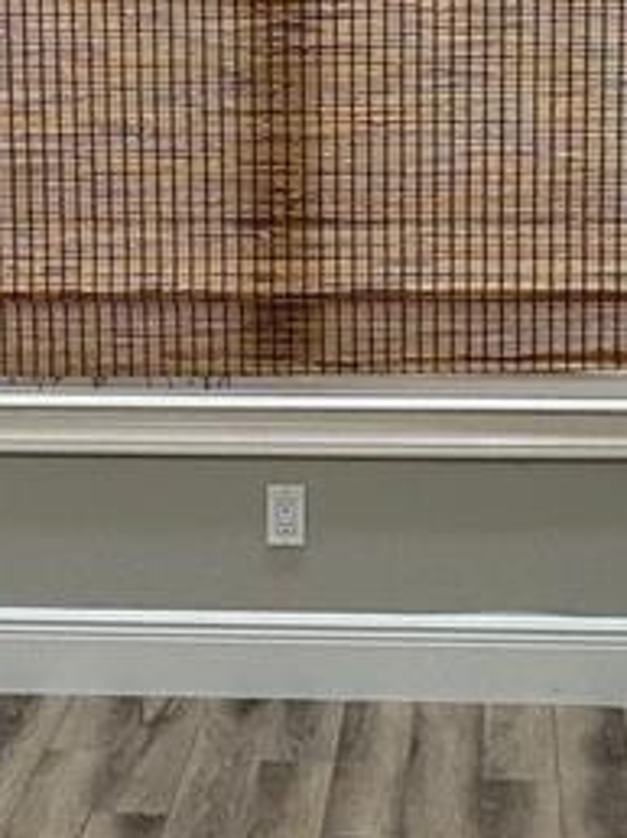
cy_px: 481
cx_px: 175
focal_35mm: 121
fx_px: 2927
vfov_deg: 16.3
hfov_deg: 12.2
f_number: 1.8
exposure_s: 1/60
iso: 160
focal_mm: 4.25
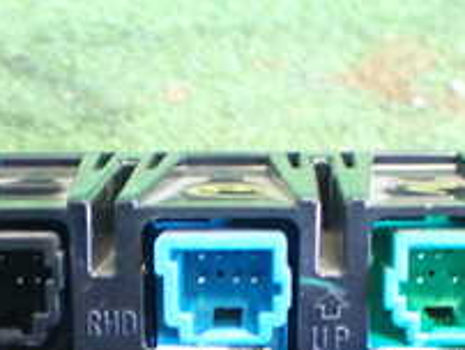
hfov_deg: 22.0
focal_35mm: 89
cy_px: 424
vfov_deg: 16.0
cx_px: 205
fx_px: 1197
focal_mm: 5.4
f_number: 2.3
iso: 800
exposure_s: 1/40
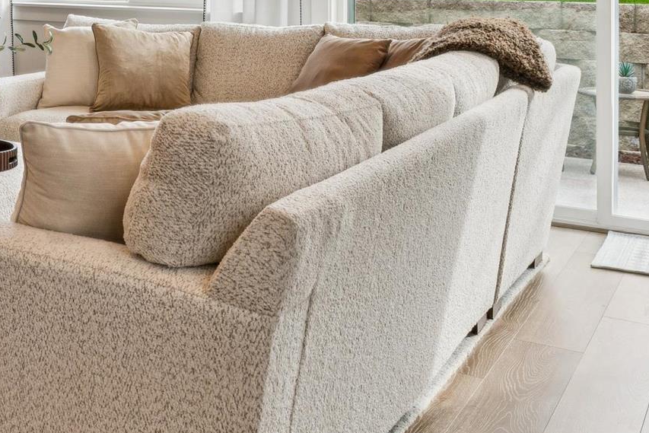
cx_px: -17
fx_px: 1013
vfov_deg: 22.7
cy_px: -43
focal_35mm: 56
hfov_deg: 32.4
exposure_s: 1/25
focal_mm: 15.6
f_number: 13
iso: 400
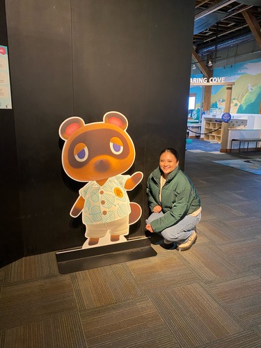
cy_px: 174
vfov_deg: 67.3
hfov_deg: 53.1
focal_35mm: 26
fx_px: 261
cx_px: 130
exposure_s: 1/40
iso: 500
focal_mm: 4.25
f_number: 1.8
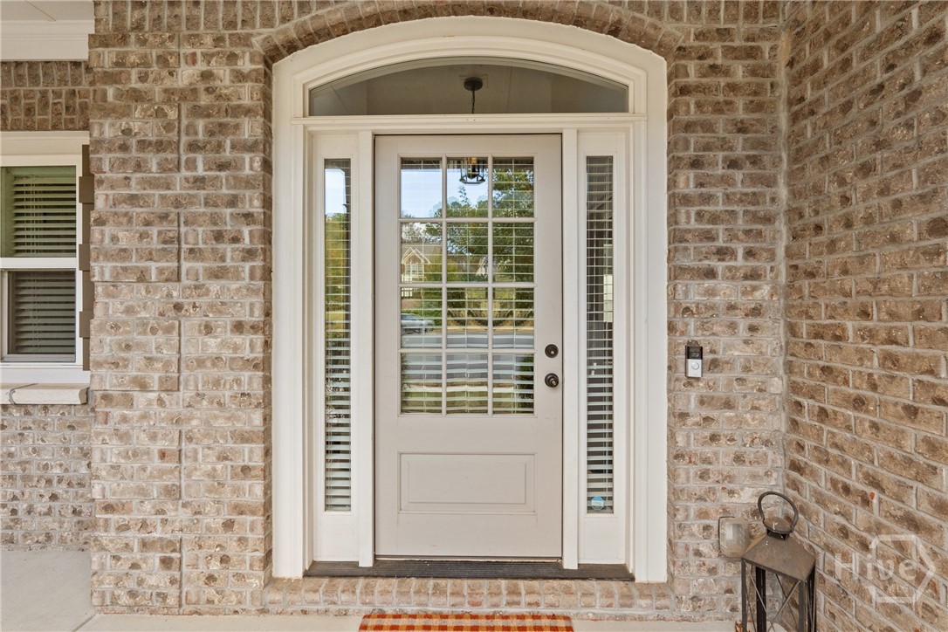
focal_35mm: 16
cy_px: 316
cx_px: 474
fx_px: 421
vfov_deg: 73.7
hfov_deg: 96.7
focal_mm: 16
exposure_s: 1/200
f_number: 6.3
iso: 1250
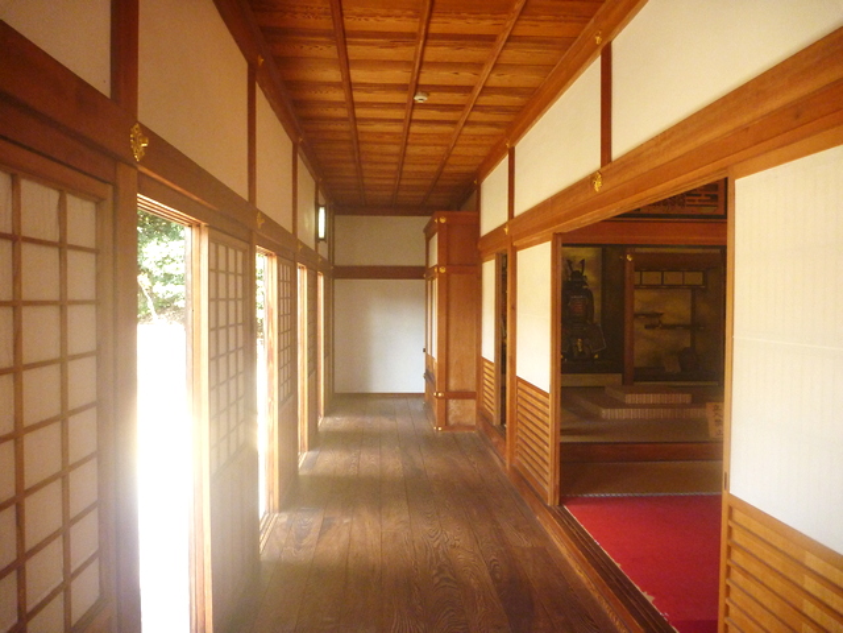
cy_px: 316
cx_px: 422
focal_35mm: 28
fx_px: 682
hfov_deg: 63.4
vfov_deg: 49.7
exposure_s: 1/125
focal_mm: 4.9
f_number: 3.3
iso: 400
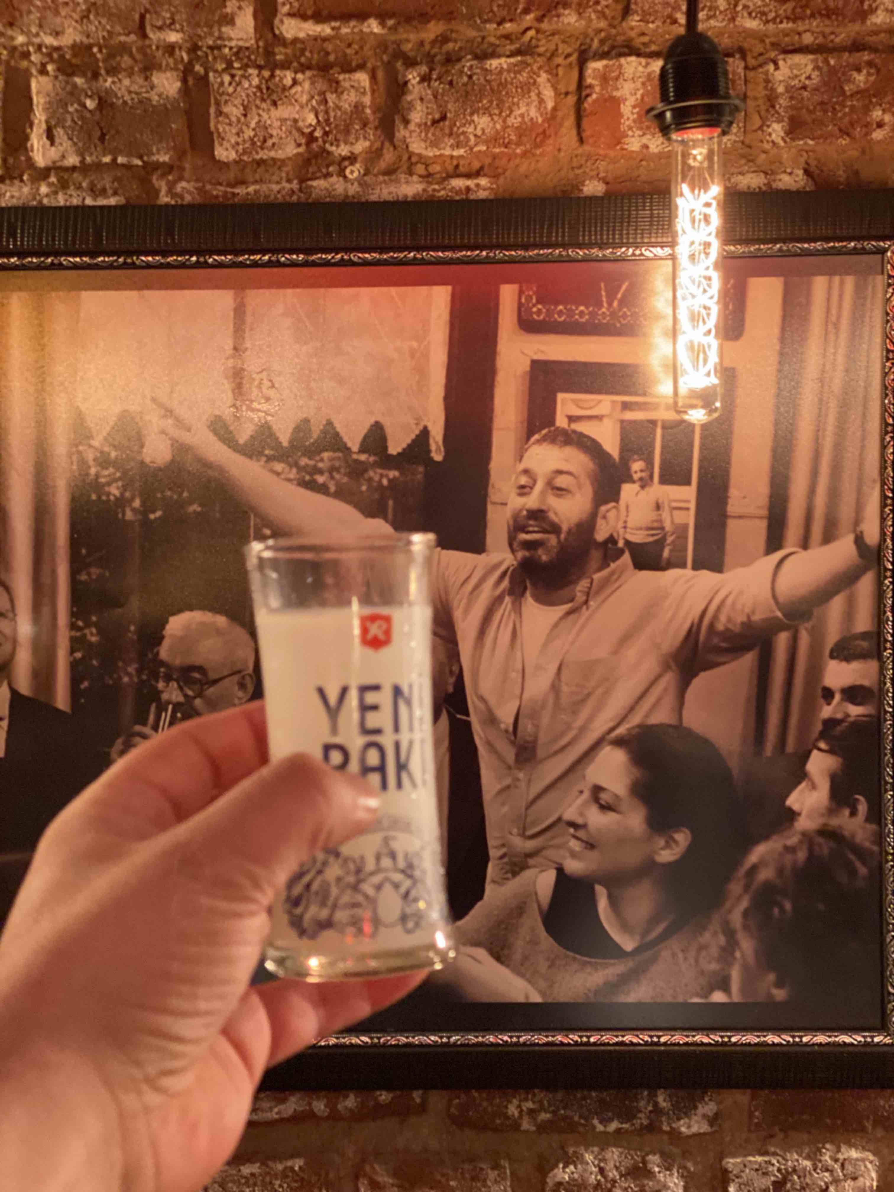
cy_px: 596
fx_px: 1791
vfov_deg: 36.8
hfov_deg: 28.0
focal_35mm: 52
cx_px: 447
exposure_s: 1/33
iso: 400
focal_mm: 6
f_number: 2
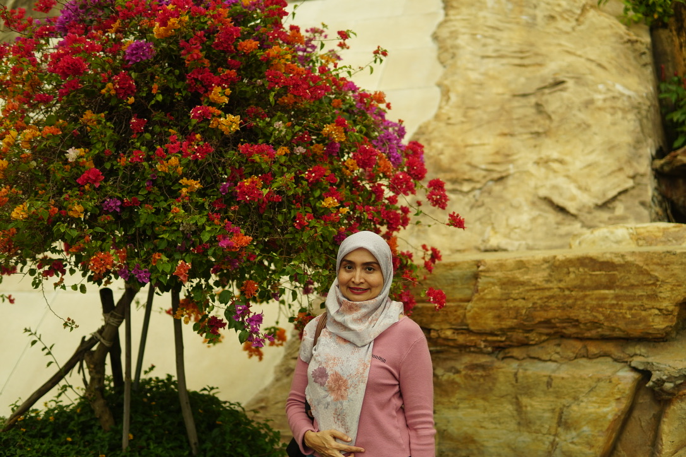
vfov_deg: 29.9
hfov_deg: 43.6
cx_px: 343
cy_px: 228
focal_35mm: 45
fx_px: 857
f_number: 1.6
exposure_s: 1/800
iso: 100
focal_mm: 30
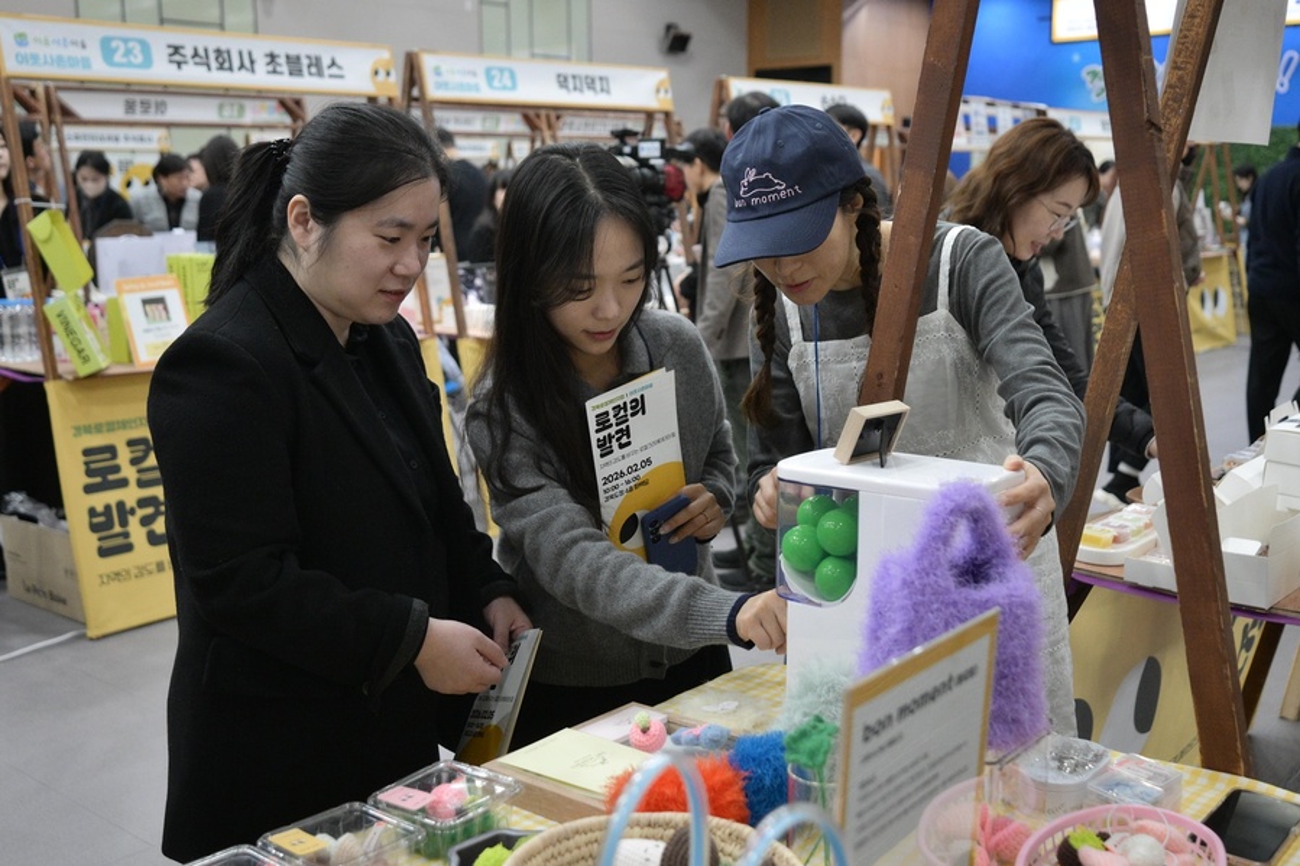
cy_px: 433
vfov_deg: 35.9
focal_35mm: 37
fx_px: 1336
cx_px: 650
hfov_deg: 51.9
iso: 2000
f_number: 2.8
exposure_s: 1/200
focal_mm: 25
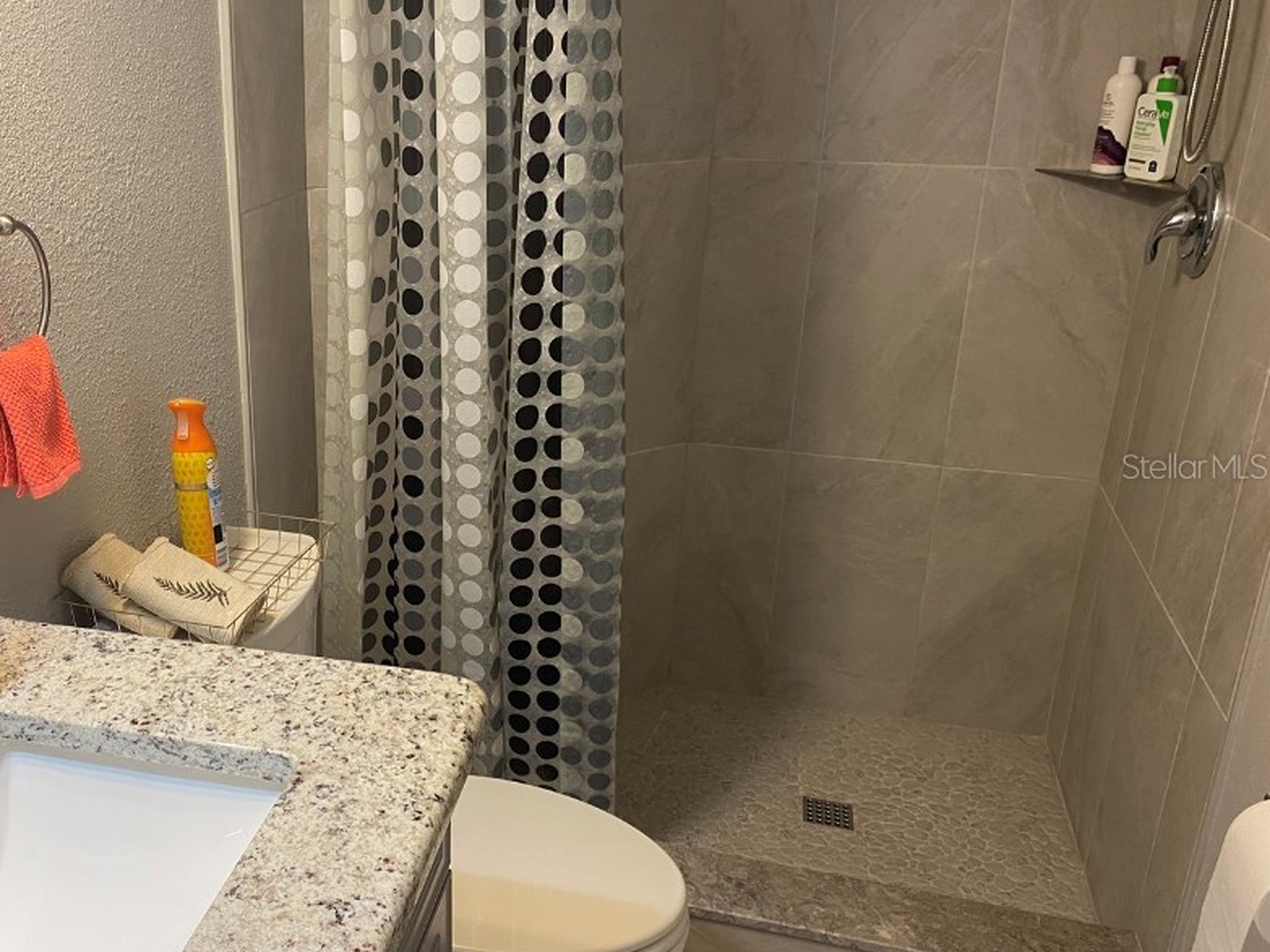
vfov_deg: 41.8
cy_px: 465
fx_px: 1247
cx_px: 444
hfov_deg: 53.1
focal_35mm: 34
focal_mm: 4.25
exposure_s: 1/60
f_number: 1.8
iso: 100
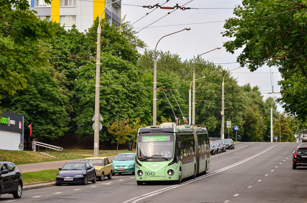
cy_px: 102
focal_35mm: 105
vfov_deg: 13.0
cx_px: 154
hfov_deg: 19.5
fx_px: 894
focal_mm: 70
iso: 100
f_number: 5.3
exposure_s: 1/250
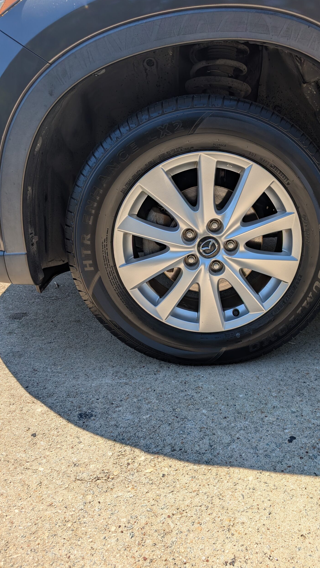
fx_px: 407
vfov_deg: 69.8
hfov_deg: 42.2
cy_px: 275
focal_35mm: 27
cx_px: 220
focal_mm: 6.9
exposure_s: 1/620
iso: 20
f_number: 1.68
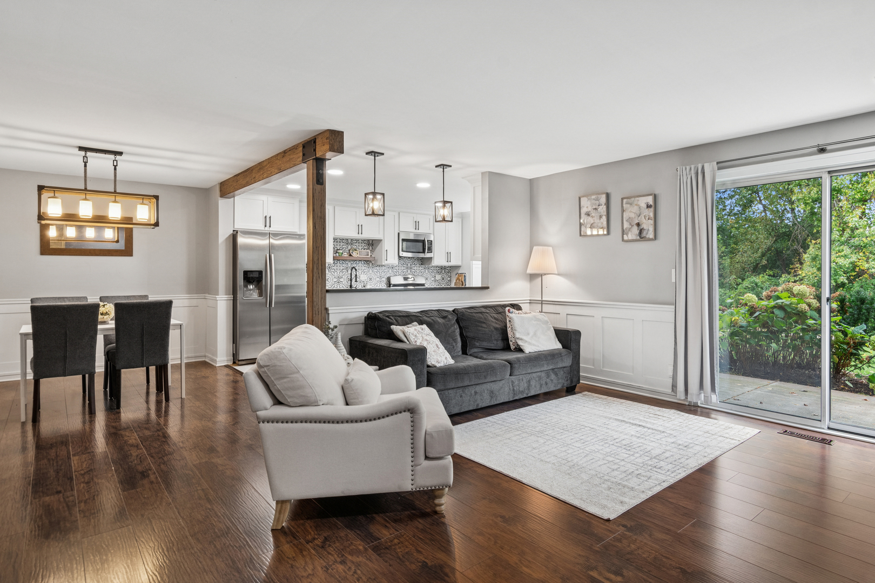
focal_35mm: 18
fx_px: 437
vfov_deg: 67.4
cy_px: 292
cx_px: 438
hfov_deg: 90.0
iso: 250
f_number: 8
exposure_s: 1/4
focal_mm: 12
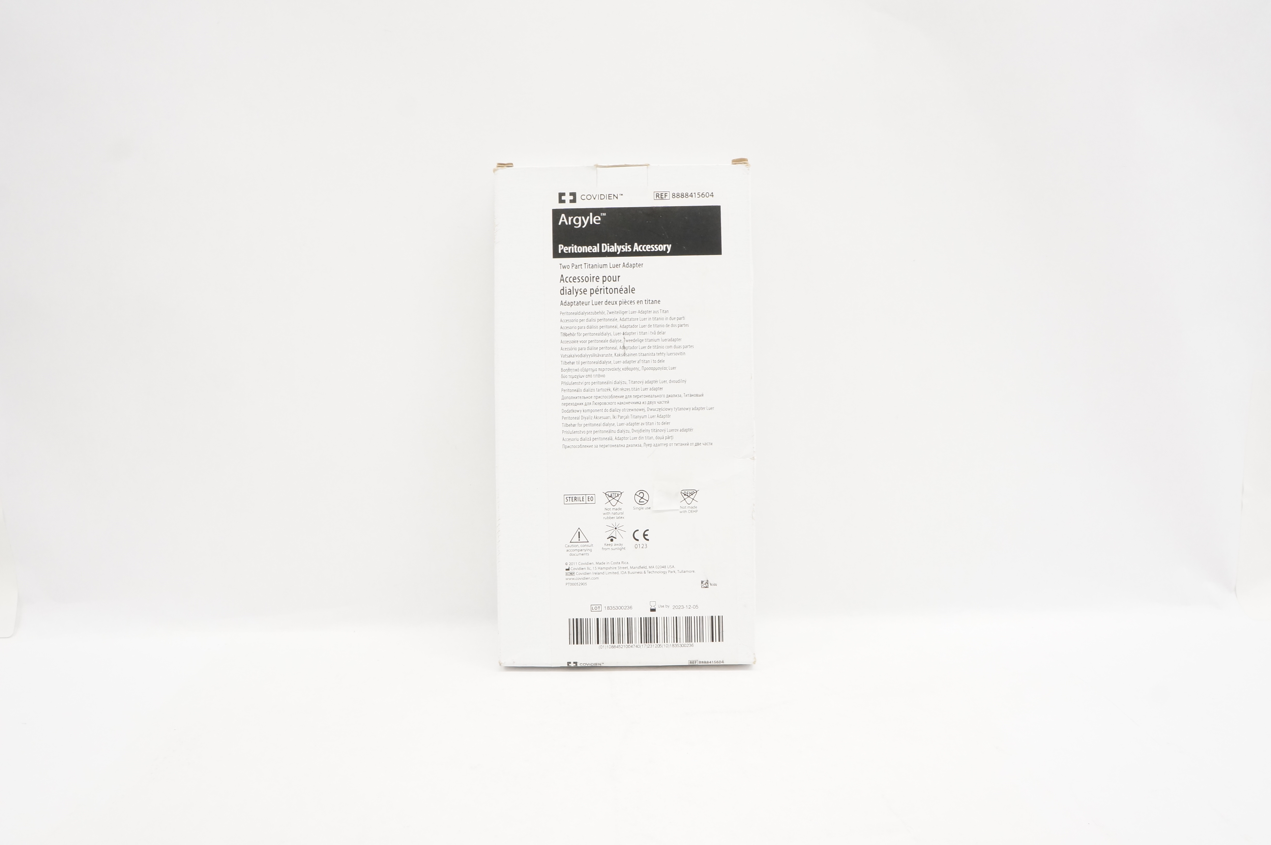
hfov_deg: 67.4
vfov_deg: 47.8
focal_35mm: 27
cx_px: 636
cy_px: 422
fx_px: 952
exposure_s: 1/40
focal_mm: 18
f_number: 9
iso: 800
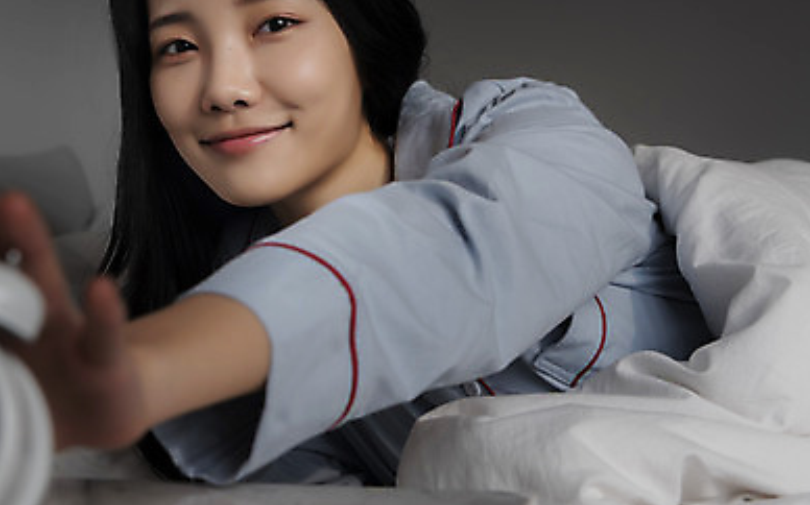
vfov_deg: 20.6
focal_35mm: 63
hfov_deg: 32.2
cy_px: 248
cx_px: 256
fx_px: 1390
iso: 200
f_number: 4.5
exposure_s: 1/125
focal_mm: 40
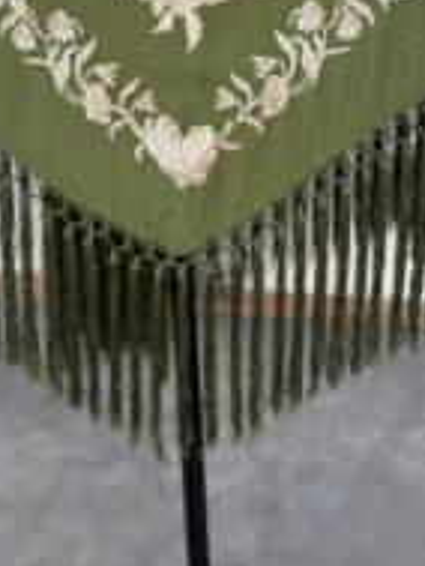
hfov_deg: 26.5
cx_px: 177
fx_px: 899
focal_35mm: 55
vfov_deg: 31.8
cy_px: -18
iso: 50
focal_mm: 5.96
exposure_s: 1/635
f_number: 1.6
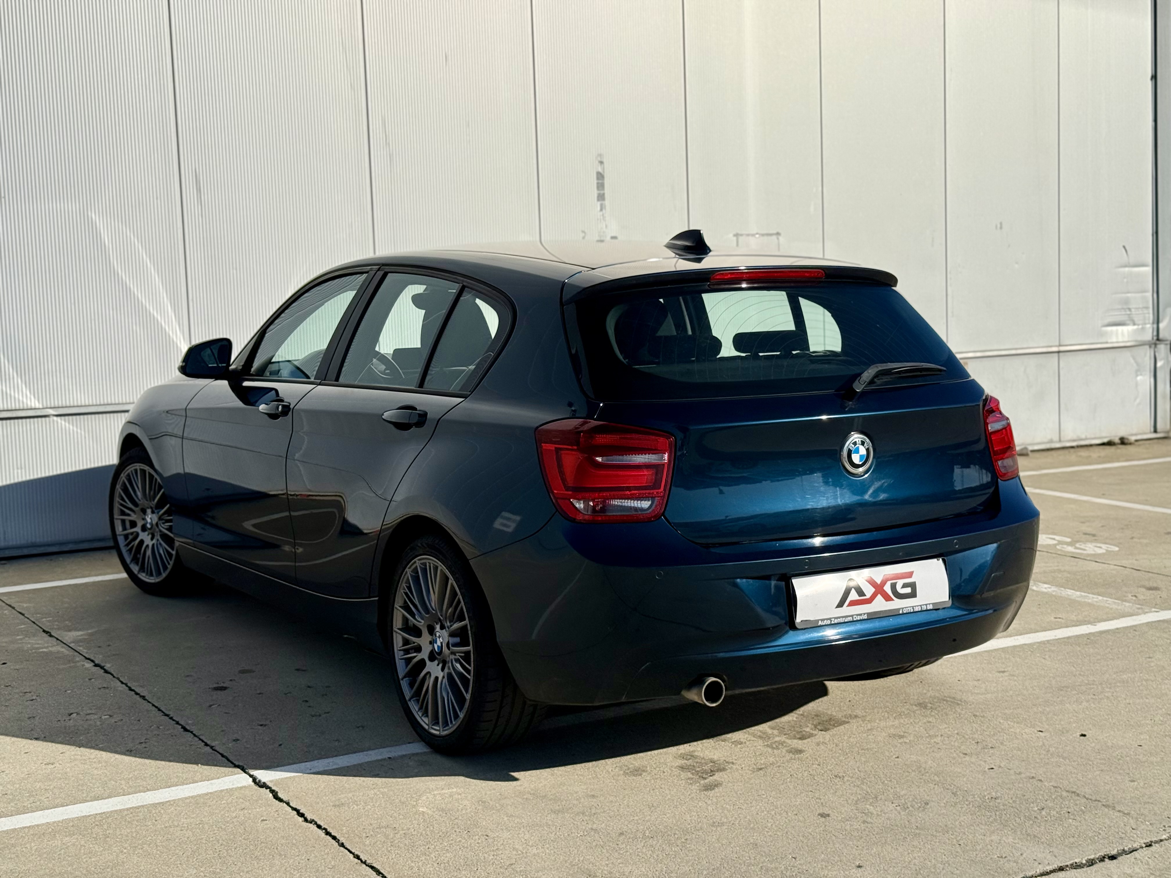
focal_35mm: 48
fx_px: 1624
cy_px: 439
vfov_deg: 30.3
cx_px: 586
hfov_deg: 39.7
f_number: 1.78
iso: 50
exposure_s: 1/11364
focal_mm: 6.76
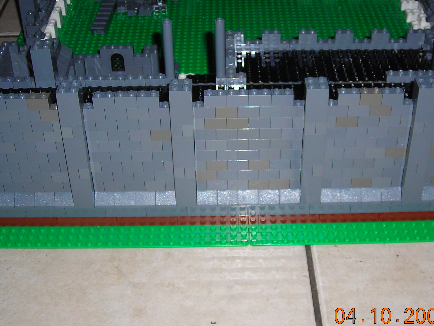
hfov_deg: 32.7
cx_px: 244
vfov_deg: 24.8
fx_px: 740
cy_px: 130
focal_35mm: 59
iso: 50
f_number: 3.3
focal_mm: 6.8
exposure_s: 1/60.1
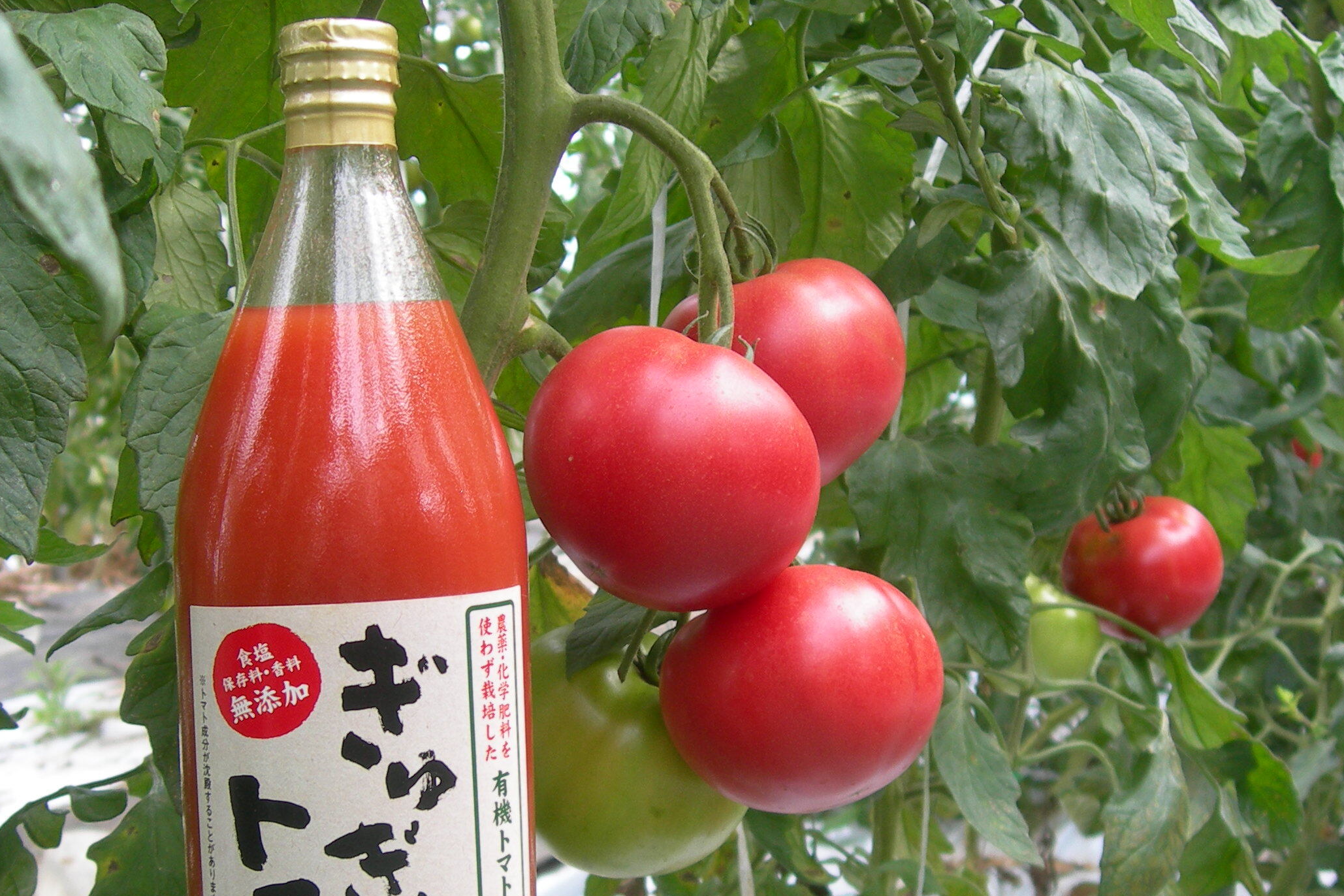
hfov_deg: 33.9
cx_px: 590
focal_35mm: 59
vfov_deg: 23.0
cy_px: 544
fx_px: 2202
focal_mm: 7.8
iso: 50
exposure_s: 1/56.6
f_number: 2.8
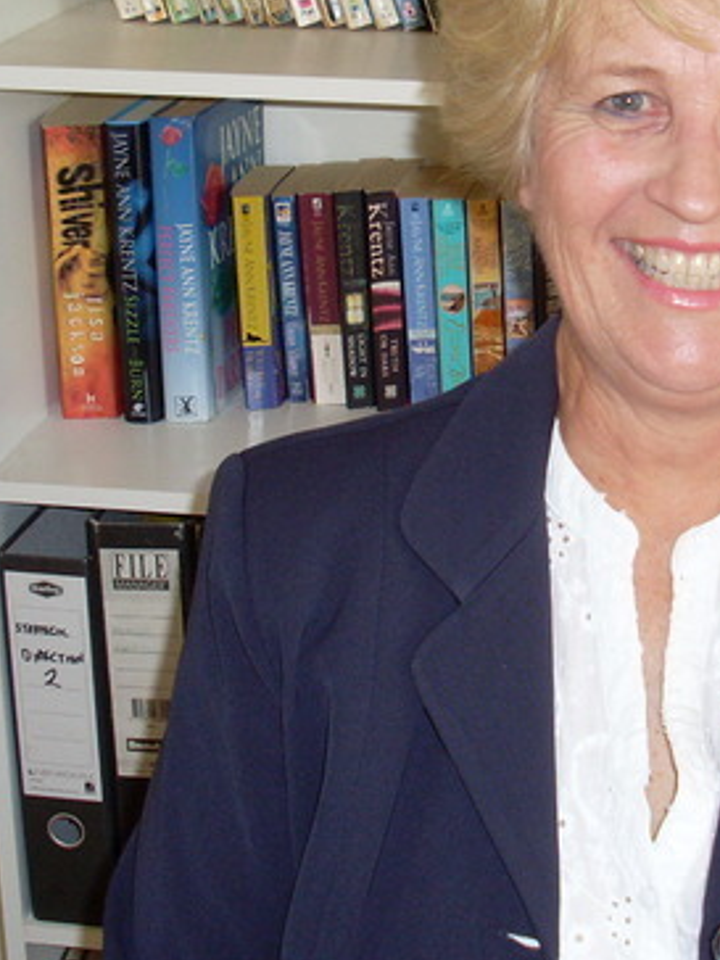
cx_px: 628
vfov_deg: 26.6
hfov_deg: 19.8
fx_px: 2024
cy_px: 344
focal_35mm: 73
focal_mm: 6.3
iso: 100
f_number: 3
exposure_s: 1/45
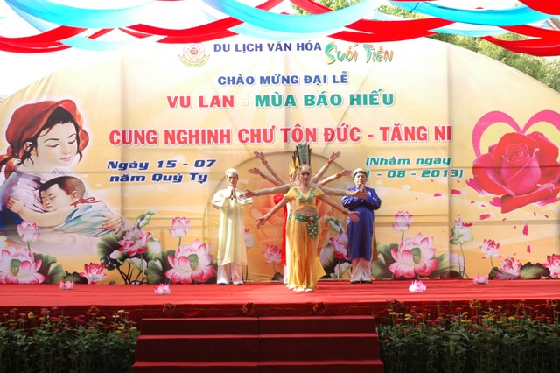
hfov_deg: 33.4
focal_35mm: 60
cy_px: 186
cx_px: 280
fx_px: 933
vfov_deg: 22.6
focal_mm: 40
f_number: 5.6
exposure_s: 1/125
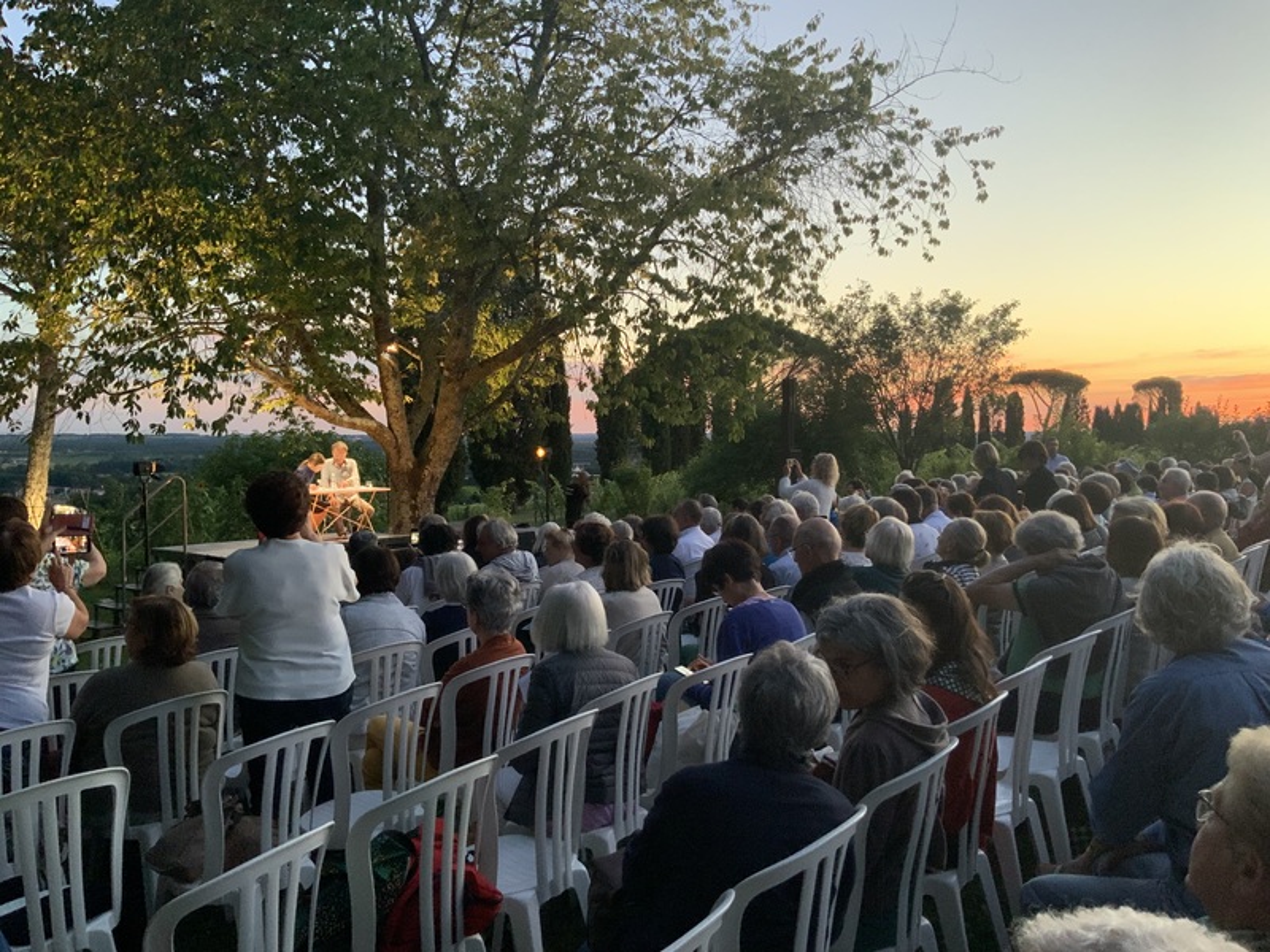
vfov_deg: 48.2
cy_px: 476
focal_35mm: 29
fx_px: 1064
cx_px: 635
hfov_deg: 61.7
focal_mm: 3
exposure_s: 1/60
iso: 250
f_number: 1.8
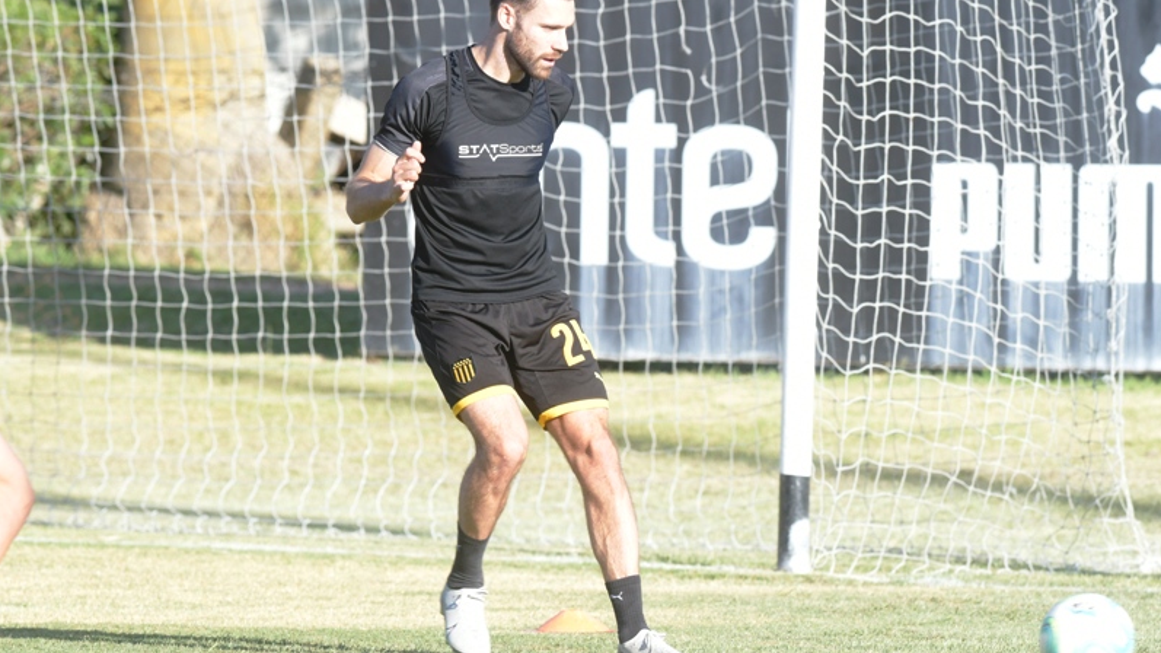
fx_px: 14559
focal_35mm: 473
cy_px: 318
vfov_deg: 2.6
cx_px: 580
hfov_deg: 4.6
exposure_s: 1/500
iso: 400
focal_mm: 300
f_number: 7.1
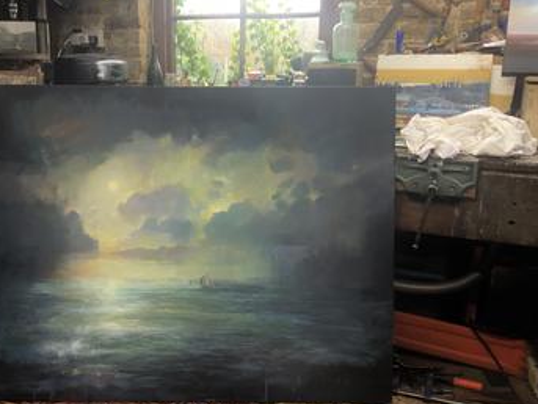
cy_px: 177
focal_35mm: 38
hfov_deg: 48.3
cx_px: 191
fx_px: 591
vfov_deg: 37.7
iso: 160
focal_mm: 3
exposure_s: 1/50
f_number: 1.8
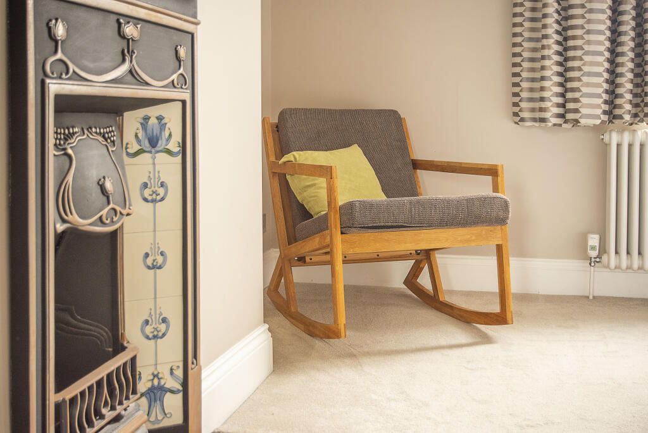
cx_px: 324
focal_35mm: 48
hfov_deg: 41.1
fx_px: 864
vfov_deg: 28.1
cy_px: 216
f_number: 5.3
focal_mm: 48
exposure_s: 1/30
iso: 500
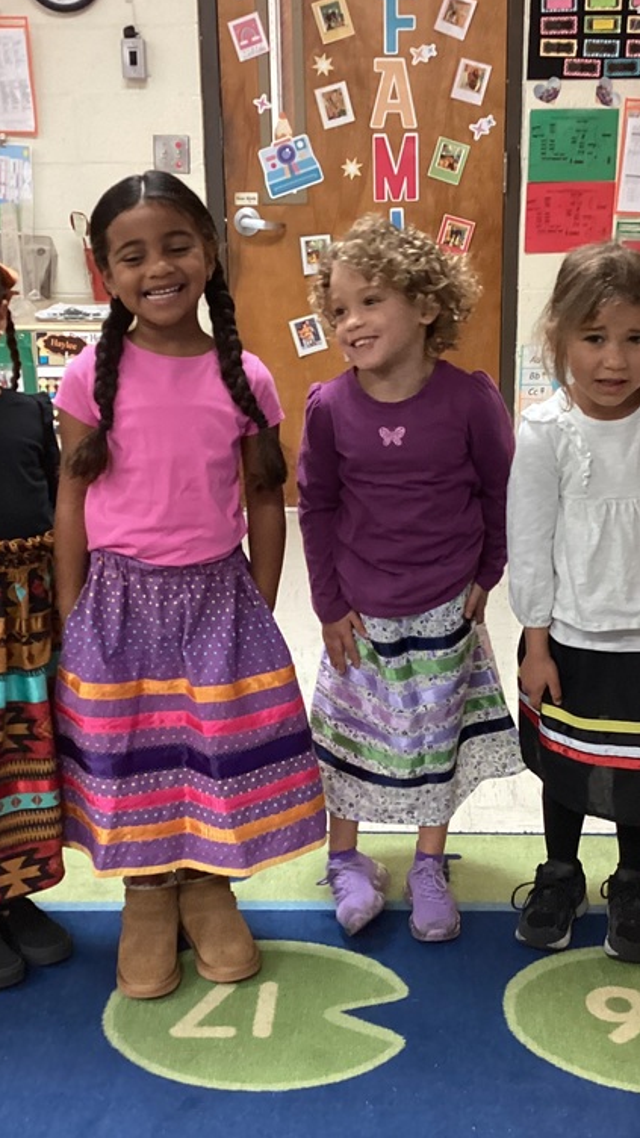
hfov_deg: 26.0
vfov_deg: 44.6
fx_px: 1388
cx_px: 350
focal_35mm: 46
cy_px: 572
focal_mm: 3.3
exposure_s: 1/50
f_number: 2.4
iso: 320
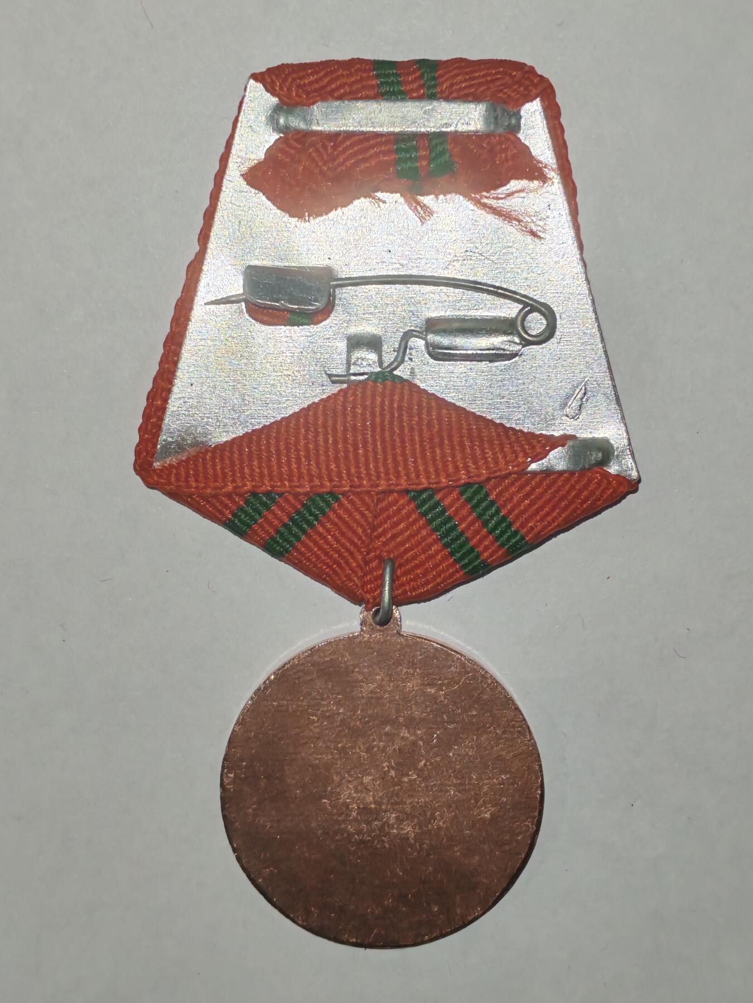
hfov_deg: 21.6
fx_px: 1972
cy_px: 502
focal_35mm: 68
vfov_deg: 28.6
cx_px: 376
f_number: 1.95
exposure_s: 1/100
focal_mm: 5.52
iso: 64
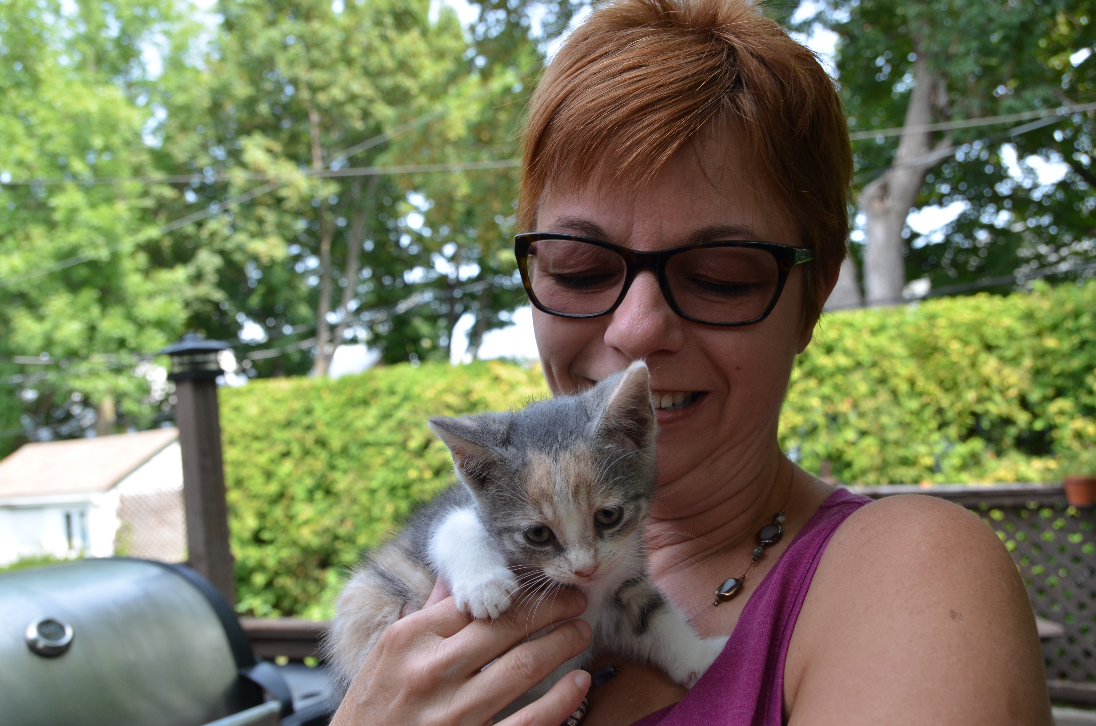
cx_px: 548
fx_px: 1094
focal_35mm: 36
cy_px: 363
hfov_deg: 53.2
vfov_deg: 36.7
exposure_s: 1/160
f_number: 6.3
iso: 200
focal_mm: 24
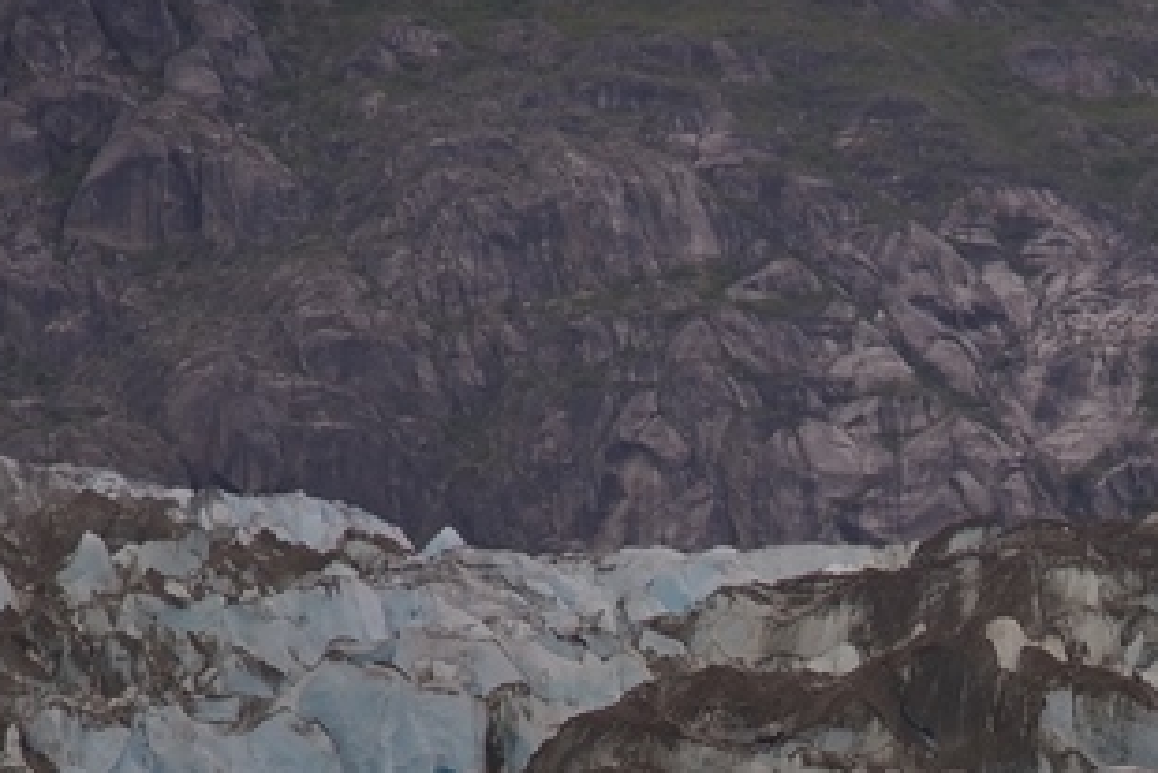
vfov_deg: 2.8
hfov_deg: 4.2
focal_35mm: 495
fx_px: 15929
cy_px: 1143
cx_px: 1236
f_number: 4
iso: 125
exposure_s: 1/250
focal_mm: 120
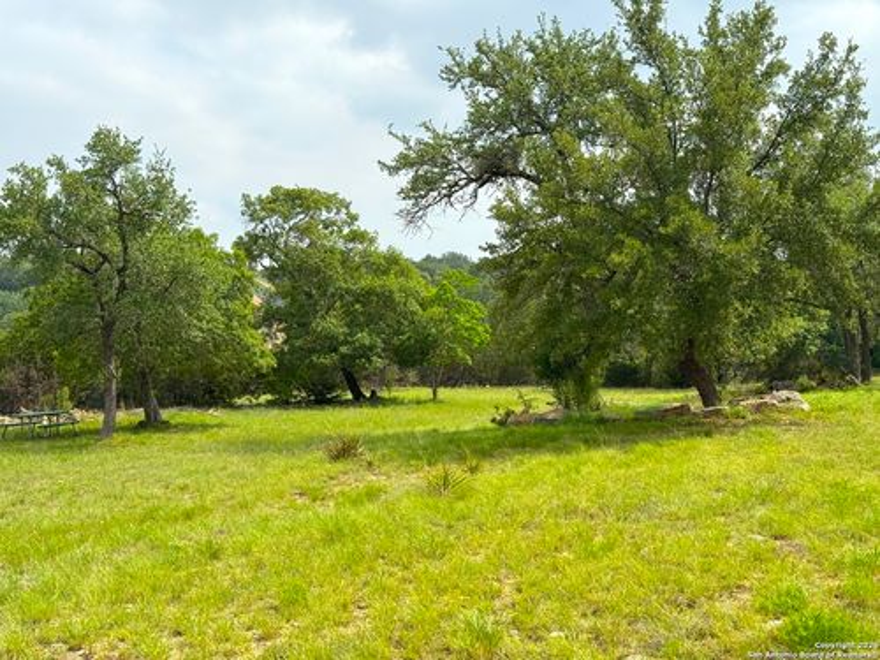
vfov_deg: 30.3
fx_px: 1220
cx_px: 440
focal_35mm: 48
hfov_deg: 39.7
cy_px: 330
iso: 64
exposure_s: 1/4049
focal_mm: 6.76
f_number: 1.78
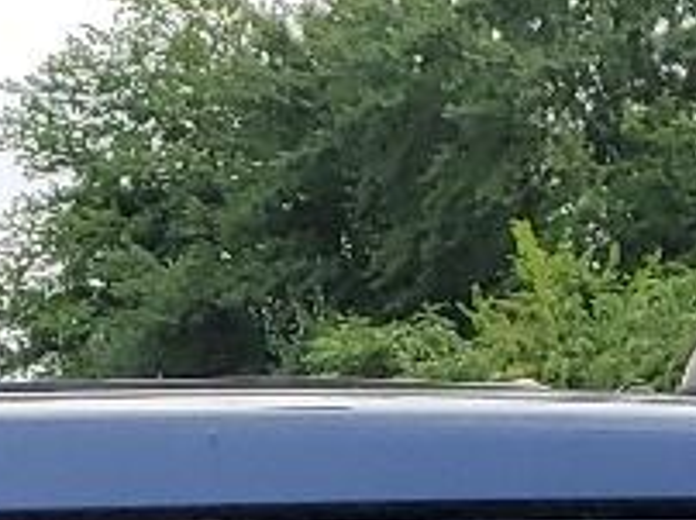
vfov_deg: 6.3
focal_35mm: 206
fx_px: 4137
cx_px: -221
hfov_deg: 9.4
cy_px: 1866
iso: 50
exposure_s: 1/909
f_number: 1.5
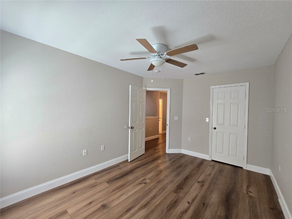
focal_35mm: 13
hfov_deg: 106.2
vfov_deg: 89.9
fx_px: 110
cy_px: 110
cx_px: 146
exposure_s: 1/60
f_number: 2.2
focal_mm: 2.2
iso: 250
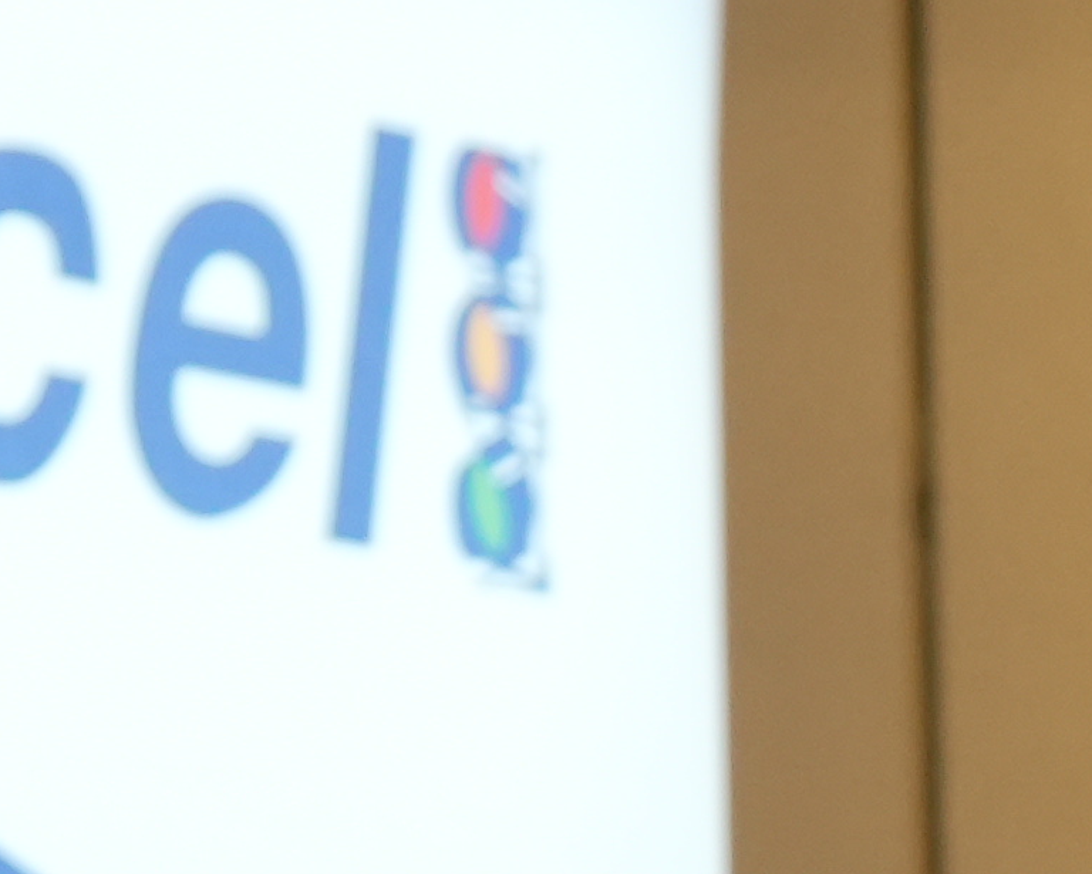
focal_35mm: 295
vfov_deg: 5.2
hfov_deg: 6.5
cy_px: 1748
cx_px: 963
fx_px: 9538
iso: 800
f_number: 3.5
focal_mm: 26
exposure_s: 1/160
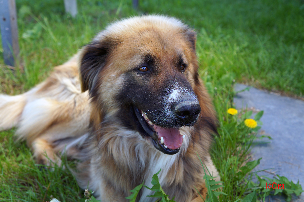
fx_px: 392
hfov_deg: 42.3
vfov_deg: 28.9
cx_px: 152
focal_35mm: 46
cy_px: 101
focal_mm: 31
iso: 160
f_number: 4
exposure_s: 1/160
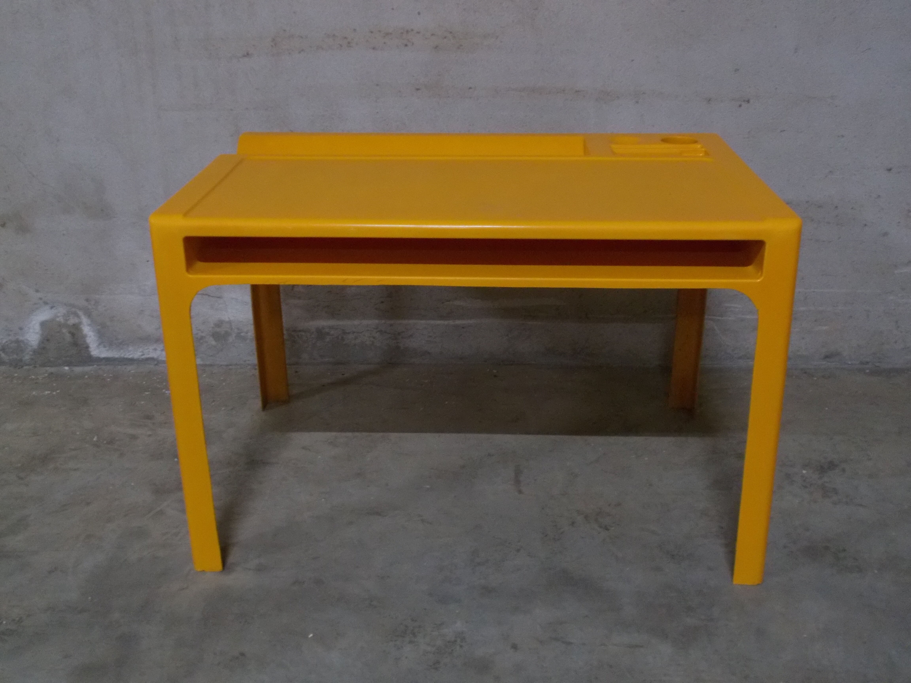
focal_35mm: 39
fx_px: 1026
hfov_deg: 47.9
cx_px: 456
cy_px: 342
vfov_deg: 36.8
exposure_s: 1/8
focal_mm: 6.9
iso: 400
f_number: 3.9
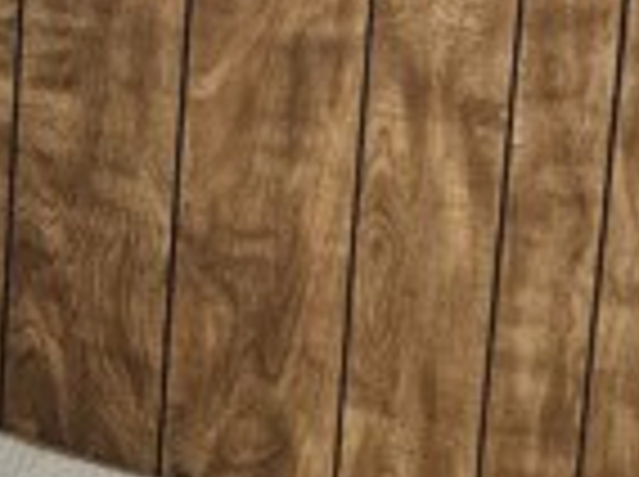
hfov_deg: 15.6
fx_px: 1917
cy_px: -490
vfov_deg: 12.4
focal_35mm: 104
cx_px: -580
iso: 640
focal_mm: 5.4
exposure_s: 1/24
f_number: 1.8
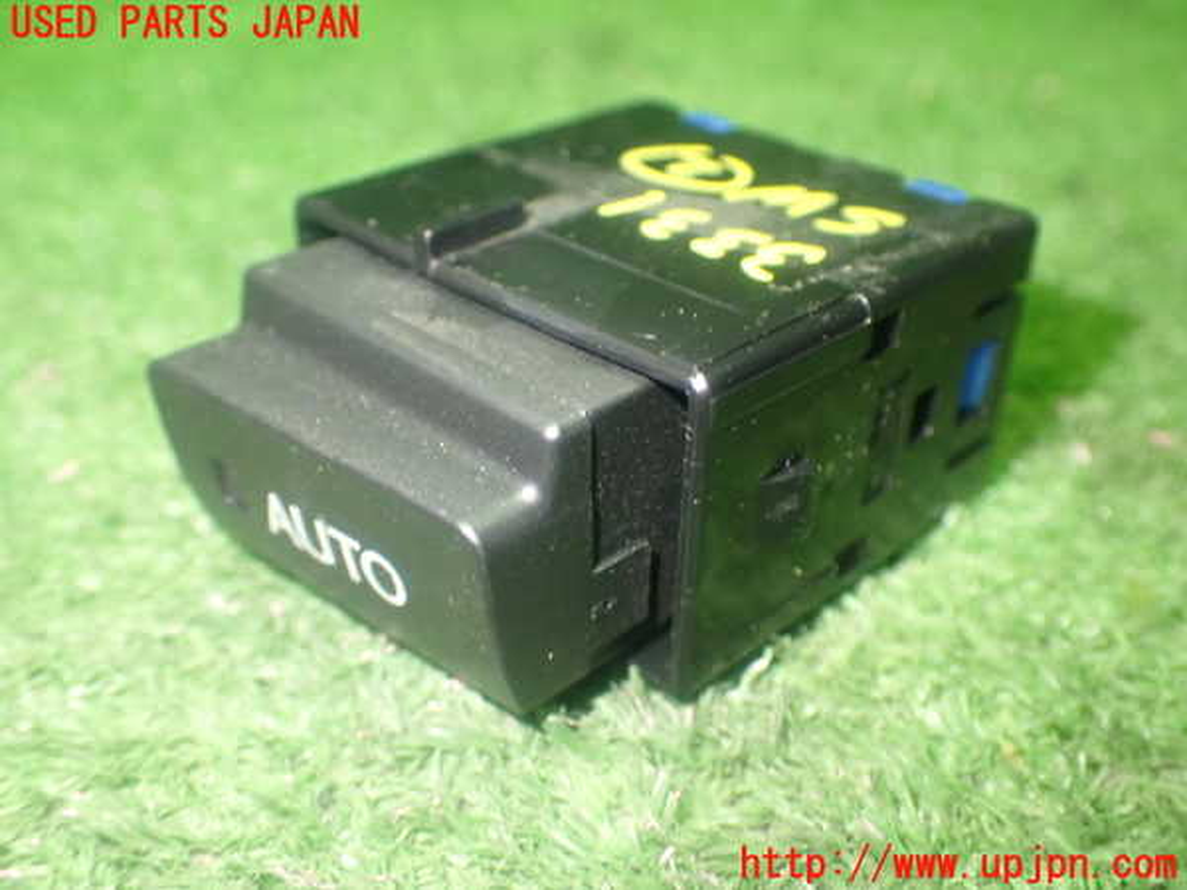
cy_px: 445
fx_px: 1303
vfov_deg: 37.7
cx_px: 594
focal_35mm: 38
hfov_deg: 49.0
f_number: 2.7
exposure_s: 1/30
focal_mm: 6.83
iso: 800
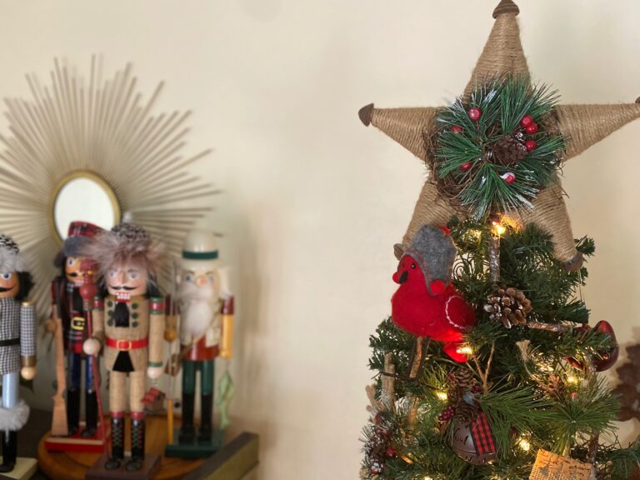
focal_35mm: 26
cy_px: 240
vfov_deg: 53.1
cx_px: 320
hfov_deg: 67.3
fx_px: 481
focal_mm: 4.25
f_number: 1.8
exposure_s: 1/60
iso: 250
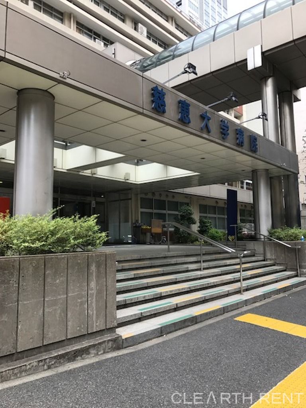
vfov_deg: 63.4
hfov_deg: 49.7
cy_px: 204
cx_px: 153
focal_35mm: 28
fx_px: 330
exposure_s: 1/517
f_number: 1.8
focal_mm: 3.99
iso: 20
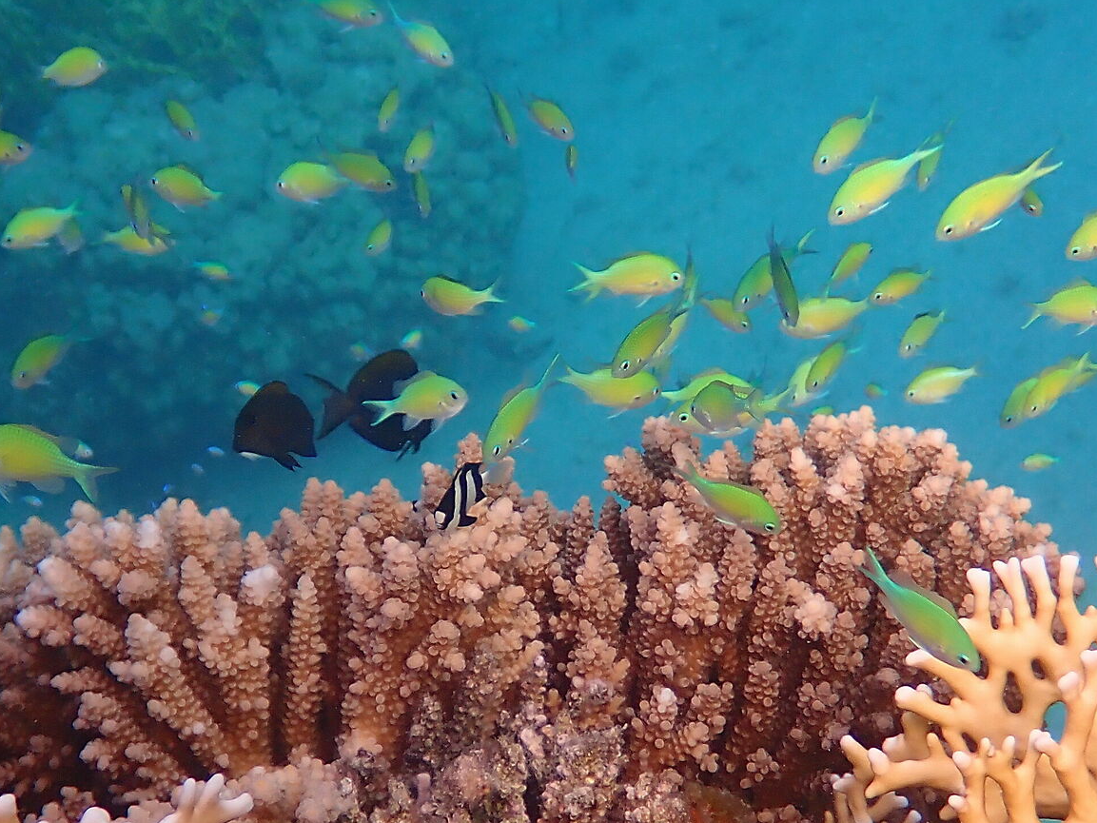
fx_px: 3233
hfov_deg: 19.3
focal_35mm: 102
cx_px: 482
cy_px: 540
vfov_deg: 14.5
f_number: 3.2
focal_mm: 8.99
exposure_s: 1/125
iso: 100
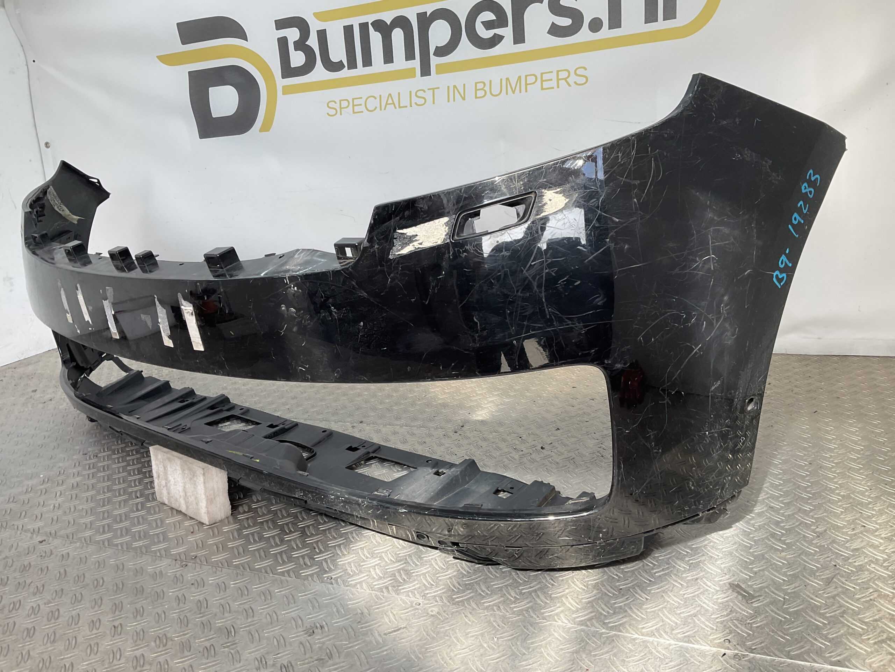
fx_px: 750
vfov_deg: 48.2
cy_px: 336
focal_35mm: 29
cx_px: 448
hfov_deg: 61.7
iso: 16
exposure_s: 1/207
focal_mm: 3
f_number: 1.8
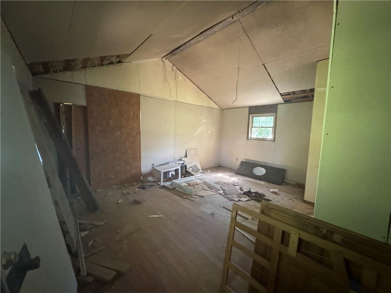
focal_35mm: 14
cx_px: 196
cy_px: 146
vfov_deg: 85.7
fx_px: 158
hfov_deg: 102.1
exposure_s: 1/55
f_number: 2.2
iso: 1250
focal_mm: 2.22
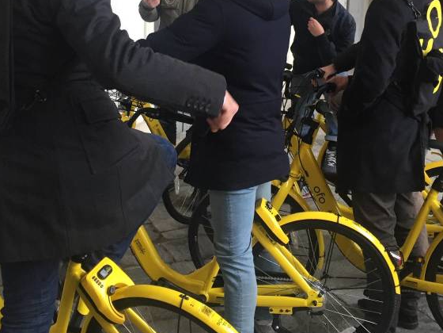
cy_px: 78
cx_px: 237
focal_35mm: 53
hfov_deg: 36.2
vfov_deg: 27.1
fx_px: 678
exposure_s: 1/33
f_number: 2.2
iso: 50
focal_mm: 4.15
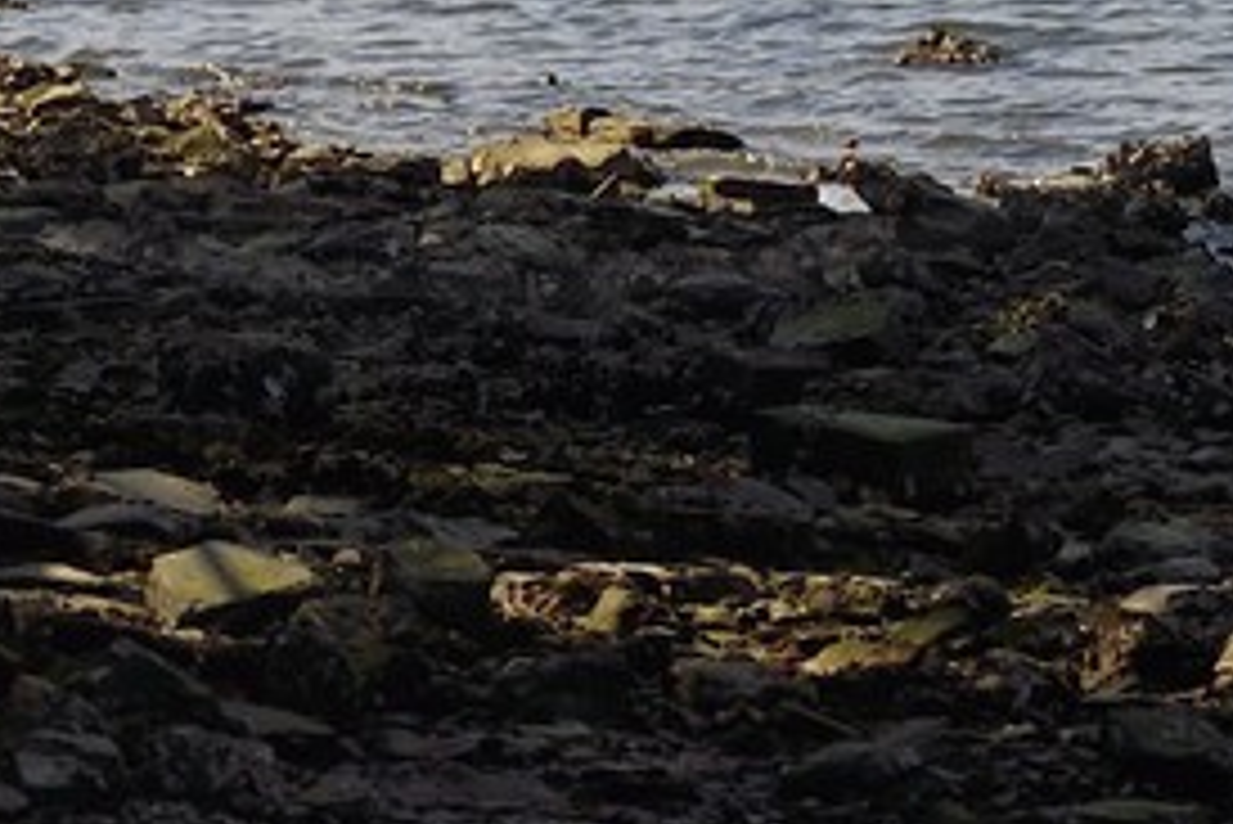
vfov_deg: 2.1
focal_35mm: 654
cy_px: -1355
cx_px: 472
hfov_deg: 3.2
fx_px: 22410
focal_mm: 112
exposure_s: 1/250
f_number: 14
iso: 200
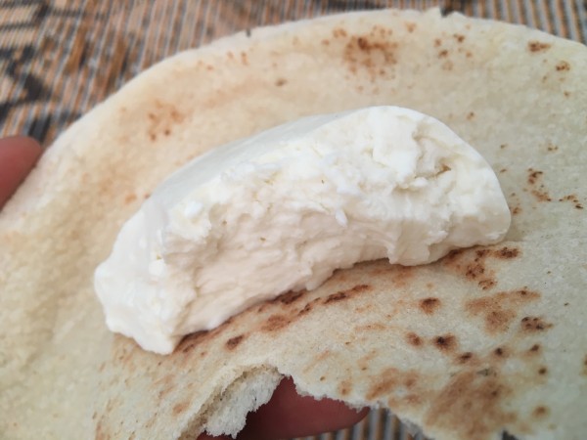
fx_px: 492
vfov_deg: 48.2
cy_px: 220
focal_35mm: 29
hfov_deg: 61.7
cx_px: 294
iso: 80
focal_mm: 4.15
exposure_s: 1/33
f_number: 2.2
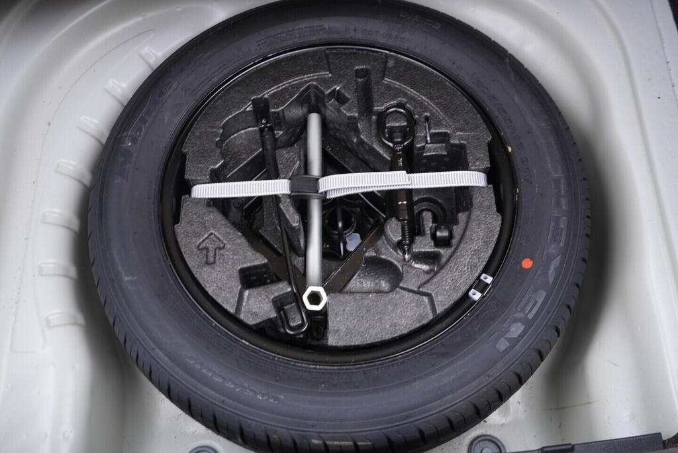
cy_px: 226
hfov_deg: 53.1
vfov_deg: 36.9
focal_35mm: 36
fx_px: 678
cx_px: 339
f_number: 2.8
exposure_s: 1/40
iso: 320
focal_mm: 24
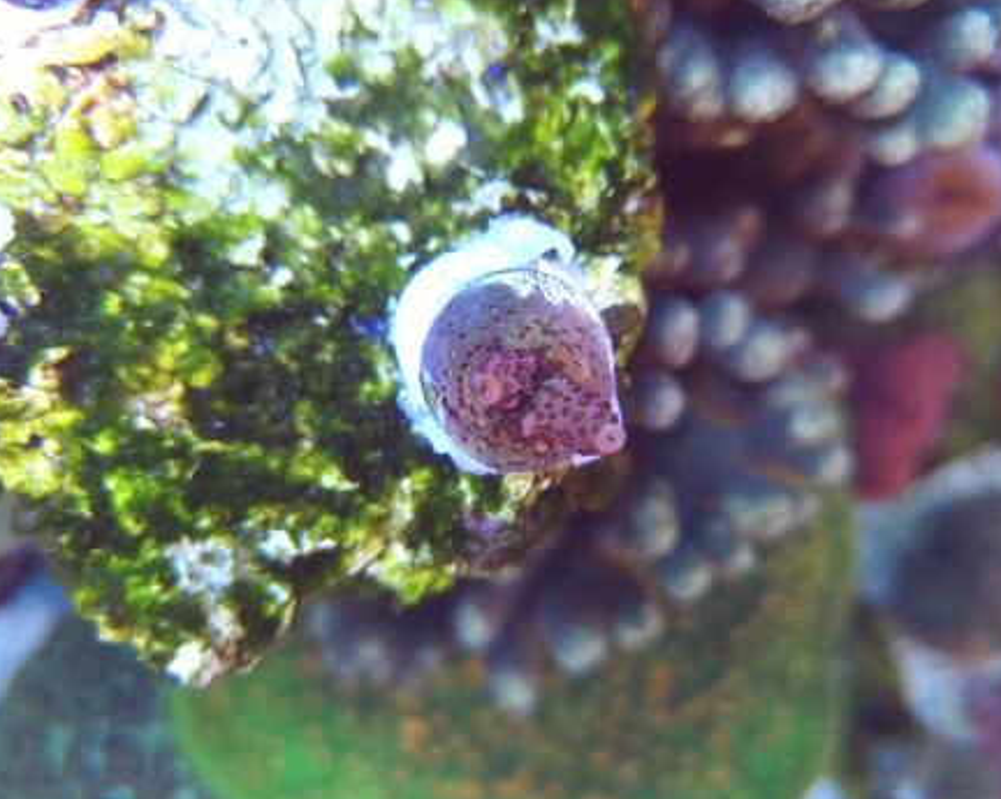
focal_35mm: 26
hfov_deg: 66.0
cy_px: 390
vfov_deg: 54.9
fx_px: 770
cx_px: 531
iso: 50
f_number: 1.8
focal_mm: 5.4
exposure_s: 1/50
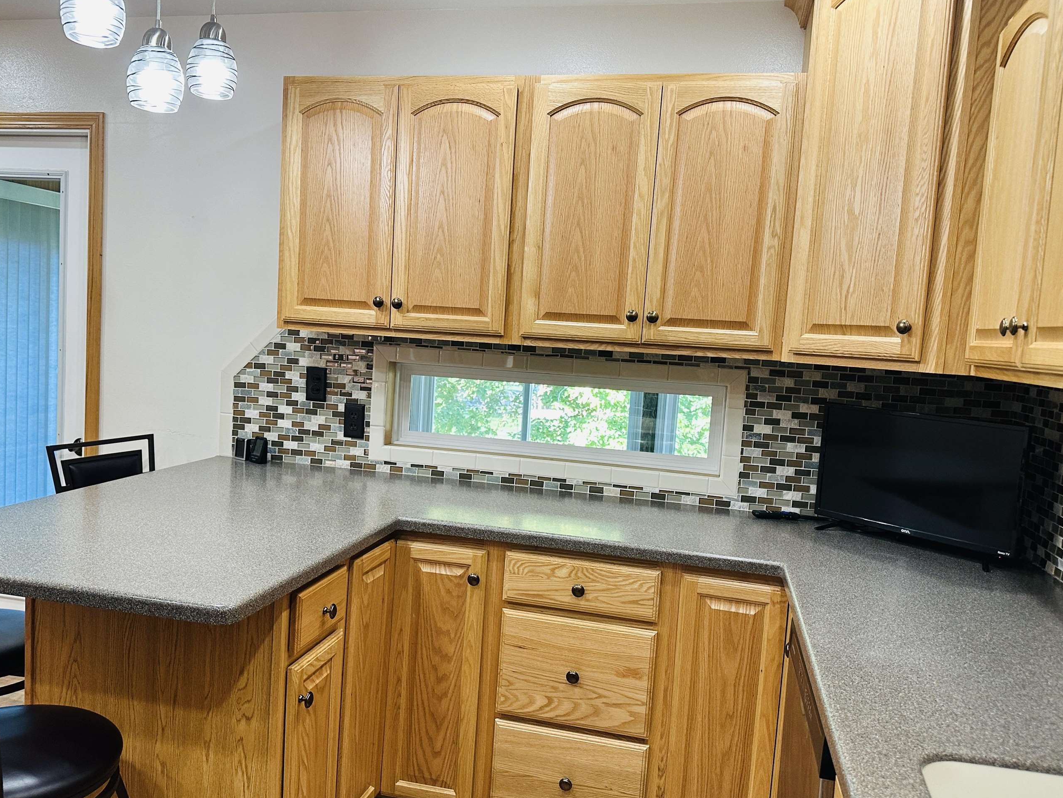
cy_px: 419
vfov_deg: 48.2
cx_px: 491
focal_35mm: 29
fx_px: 891
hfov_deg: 61.6
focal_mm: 6.86
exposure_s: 1/120
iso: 160
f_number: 1.78
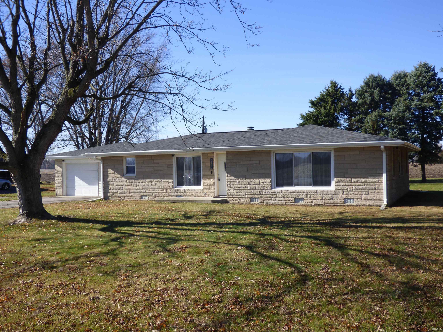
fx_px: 474
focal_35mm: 37
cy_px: 166
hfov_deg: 50.1
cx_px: 222
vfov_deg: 38.7
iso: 100
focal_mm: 6.47
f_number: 3.5
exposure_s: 1/800
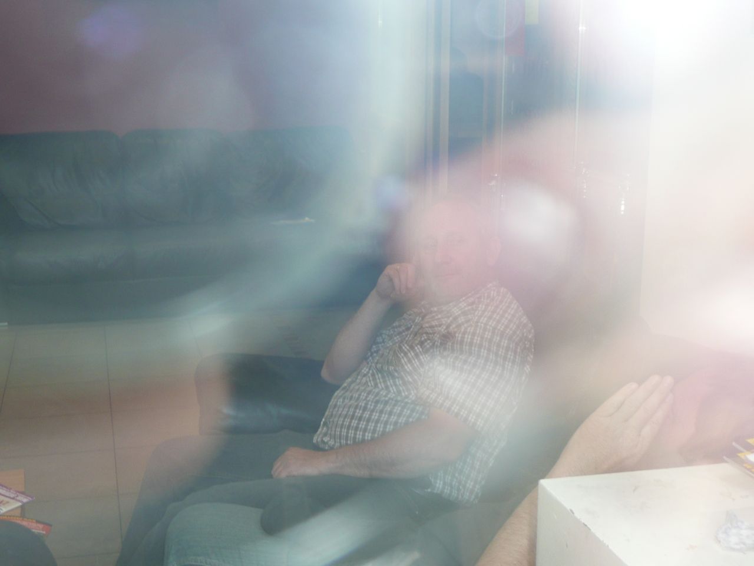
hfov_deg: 36.8
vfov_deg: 28.0
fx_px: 1133
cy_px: 283
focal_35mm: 52
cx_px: 377
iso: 100
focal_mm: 7
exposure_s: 1/30
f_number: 4
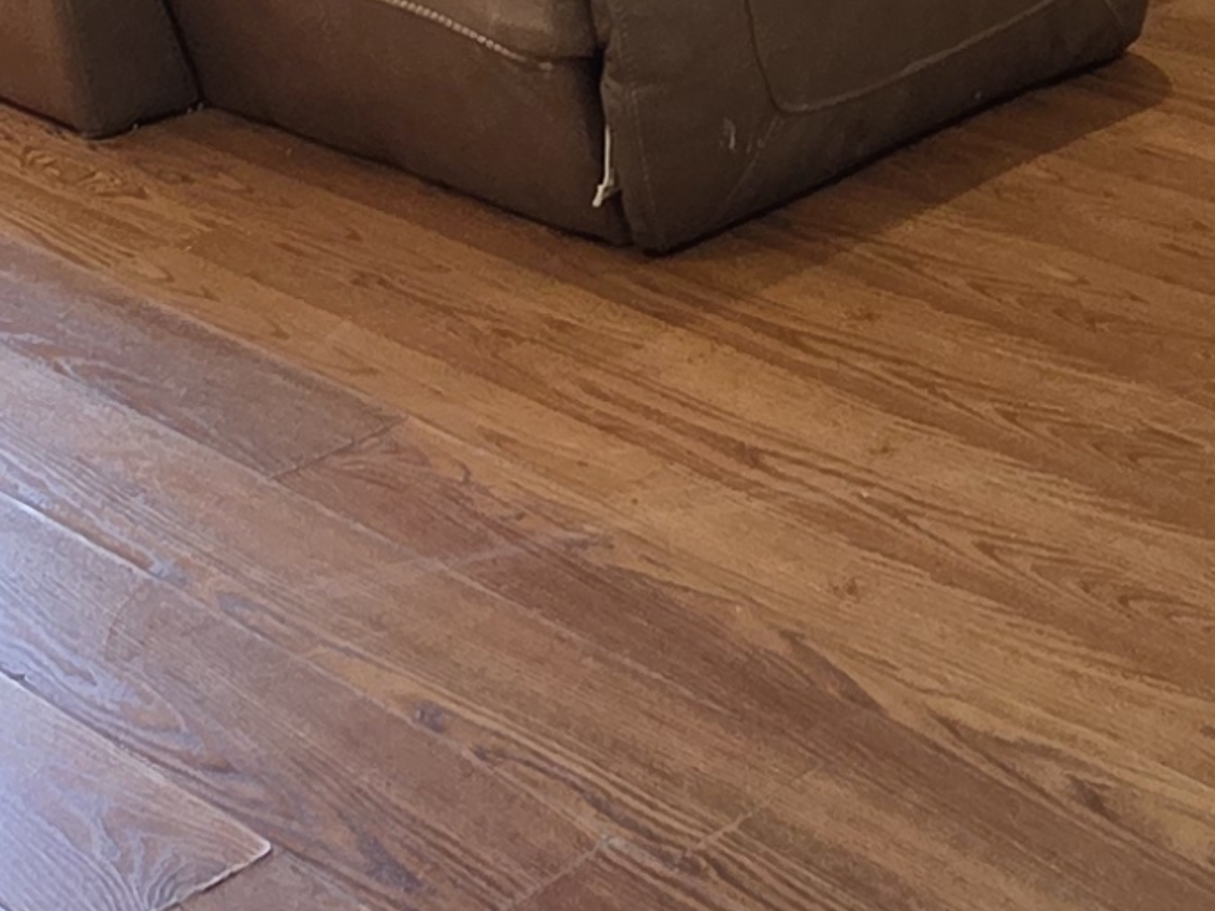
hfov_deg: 25.2
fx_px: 2702
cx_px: 835
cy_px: -594
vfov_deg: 16.7
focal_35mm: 77
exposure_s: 1/120
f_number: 1.9
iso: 200
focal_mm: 2.2
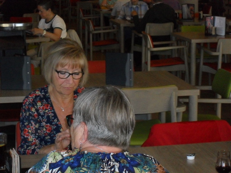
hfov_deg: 18.7
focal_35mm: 105
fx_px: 701
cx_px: 116
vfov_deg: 14.1
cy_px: 86
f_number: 5.8
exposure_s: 1/60
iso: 400
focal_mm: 18.9
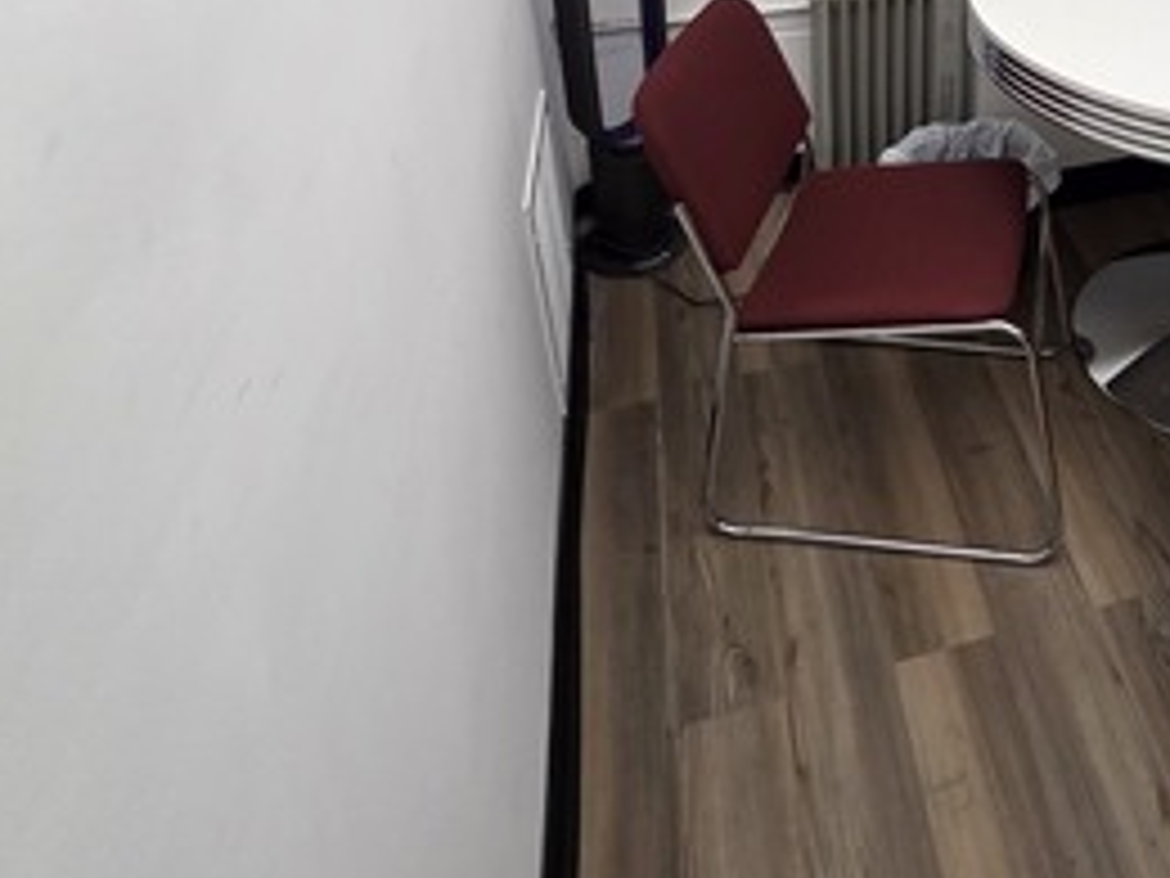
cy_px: -14
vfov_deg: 40.5
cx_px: 986
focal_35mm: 30
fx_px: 1014
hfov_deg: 54.5
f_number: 2.2
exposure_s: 1/120
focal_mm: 2.2
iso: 200
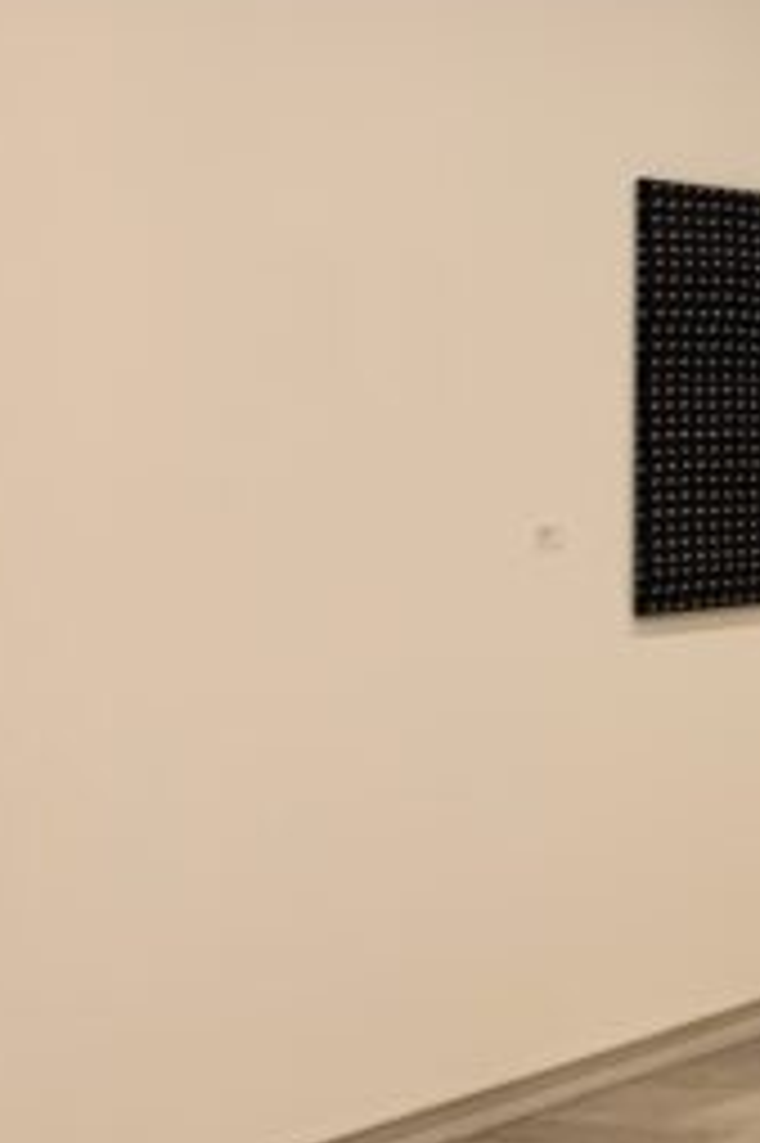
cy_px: 369
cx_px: 1839
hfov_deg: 10.7
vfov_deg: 18.7
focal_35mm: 109
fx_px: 3456
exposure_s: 1/121
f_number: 1.8
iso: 100
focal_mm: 4.25
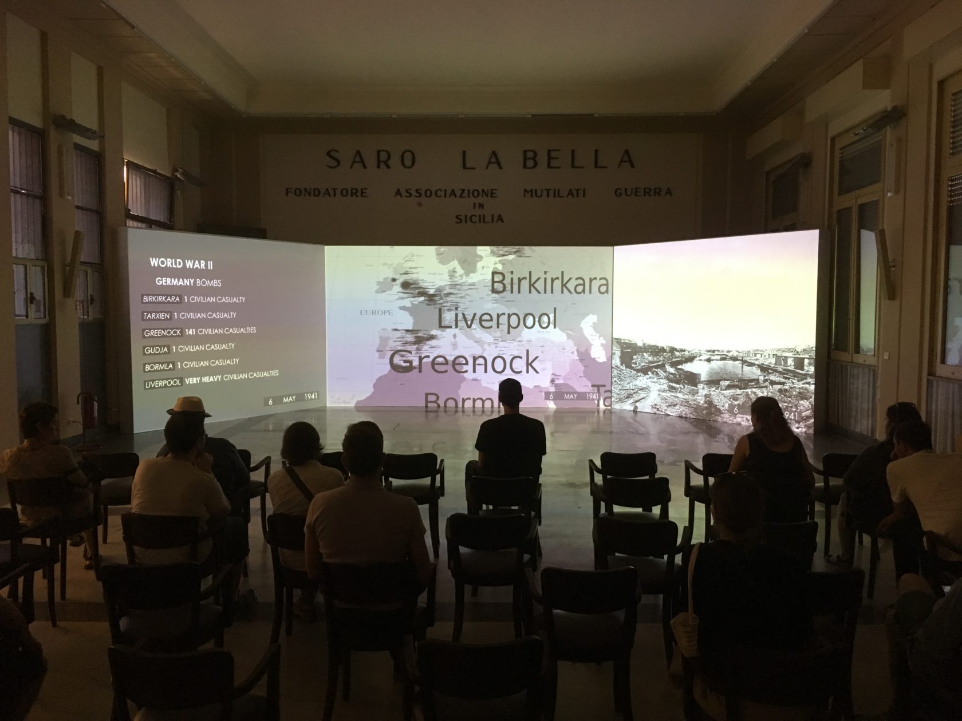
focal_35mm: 29
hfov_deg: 61.7
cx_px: 481
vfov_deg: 48.2
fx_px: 806
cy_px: 360
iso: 250
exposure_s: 1/33
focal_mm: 4.15
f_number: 2.2
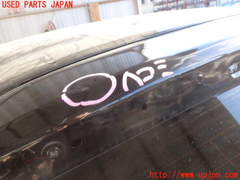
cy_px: 90
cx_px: 120
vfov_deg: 46.8
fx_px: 208
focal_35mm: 30
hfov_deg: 60.0
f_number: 3.2
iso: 100
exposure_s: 1/80
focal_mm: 5.4
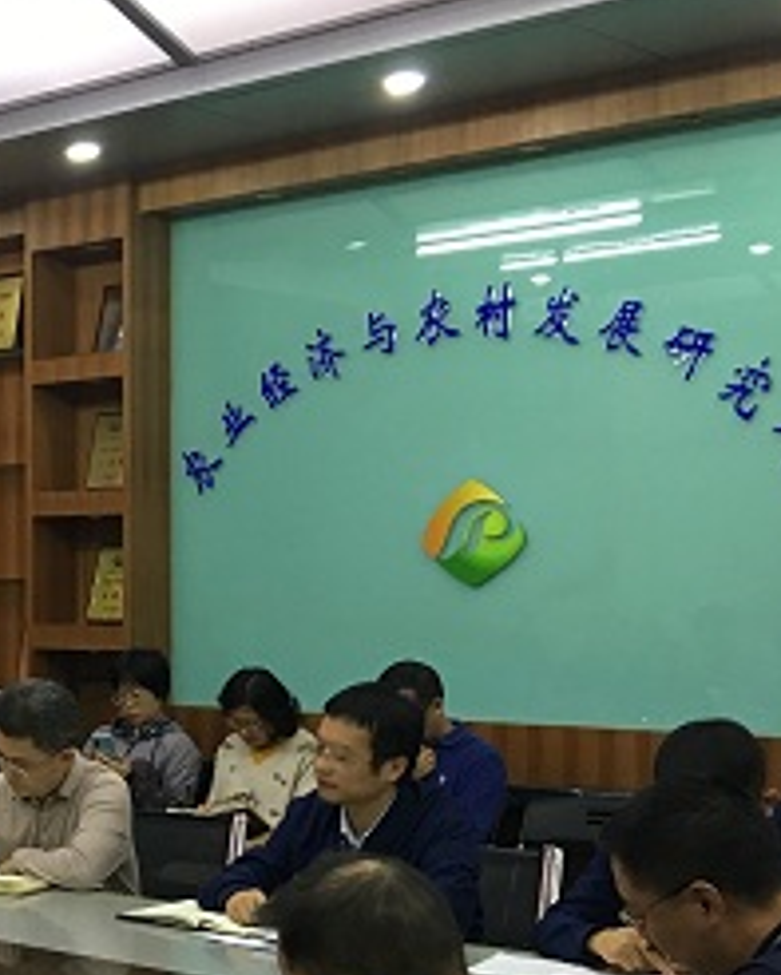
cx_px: -262
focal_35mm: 69
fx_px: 1992
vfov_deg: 27.4
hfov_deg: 20.1
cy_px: 642
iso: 80
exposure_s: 1/17
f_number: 2.2
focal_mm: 4.15
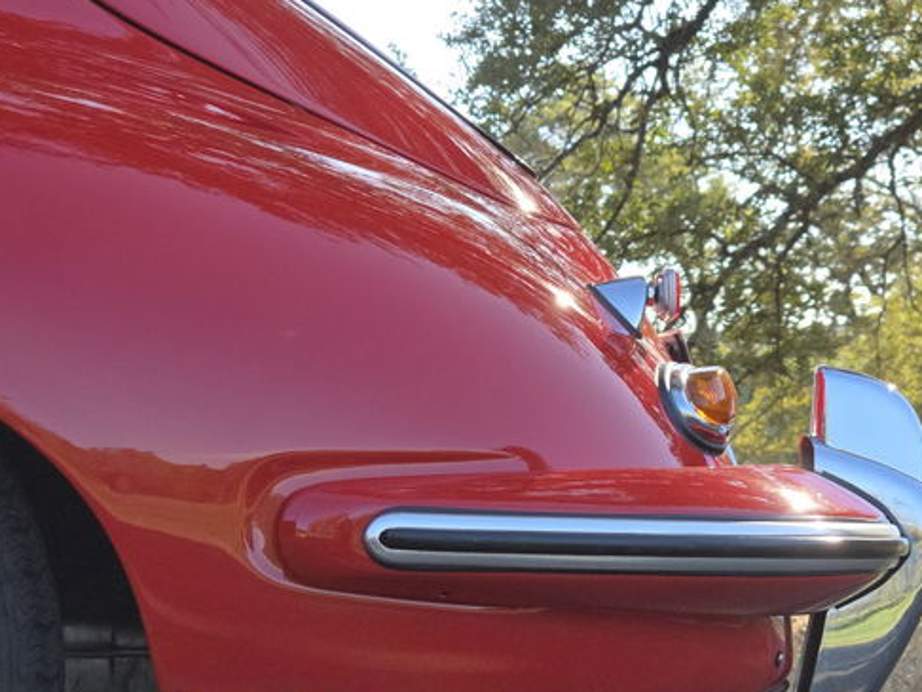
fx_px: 2905
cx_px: 567
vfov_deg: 13.6
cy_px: 432
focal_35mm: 109
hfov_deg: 18.0
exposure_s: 1/684
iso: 50
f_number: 2.4
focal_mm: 7.9
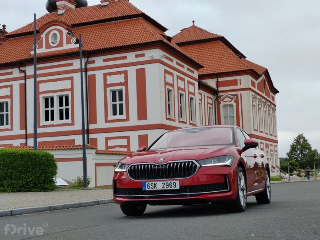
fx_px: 499
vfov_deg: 27.0
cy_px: 120
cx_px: 160
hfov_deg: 35.5
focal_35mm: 54
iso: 100
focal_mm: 5.52
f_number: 1.9
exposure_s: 1/540
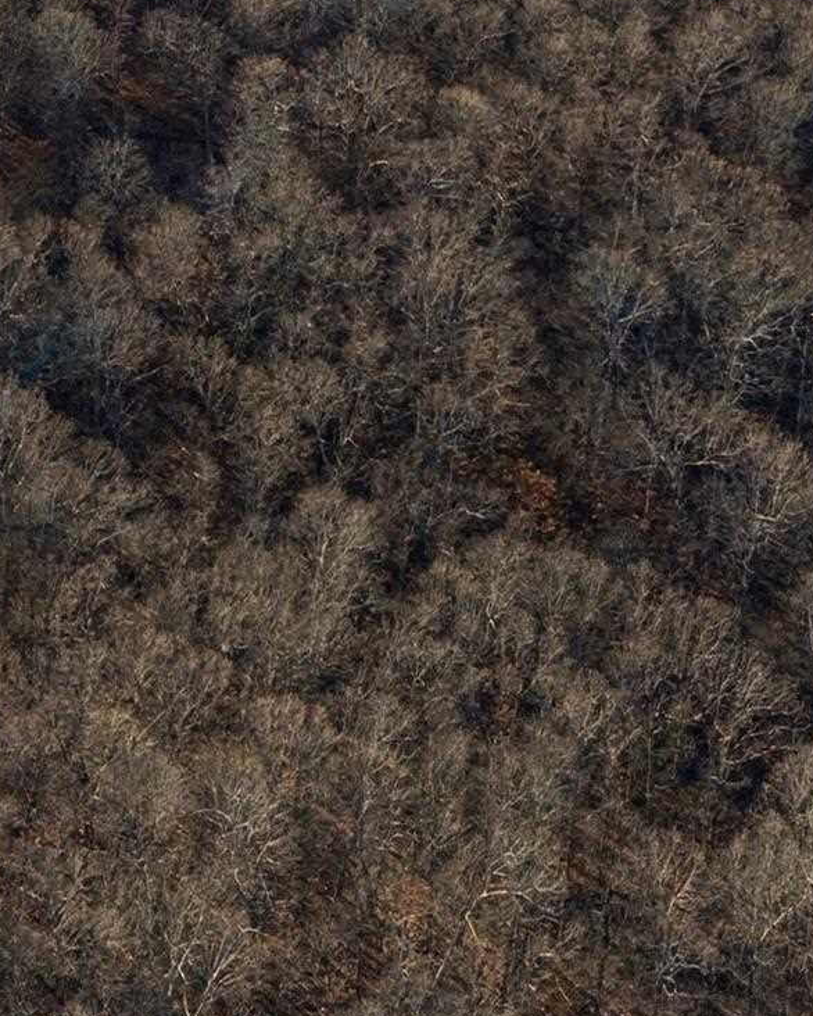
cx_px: -172
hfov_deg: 15.4
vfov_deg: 18.4
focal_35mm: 96
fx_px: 2886
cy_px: -358
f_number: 1.8
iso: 280
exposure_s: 1/8000
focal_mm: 8.7
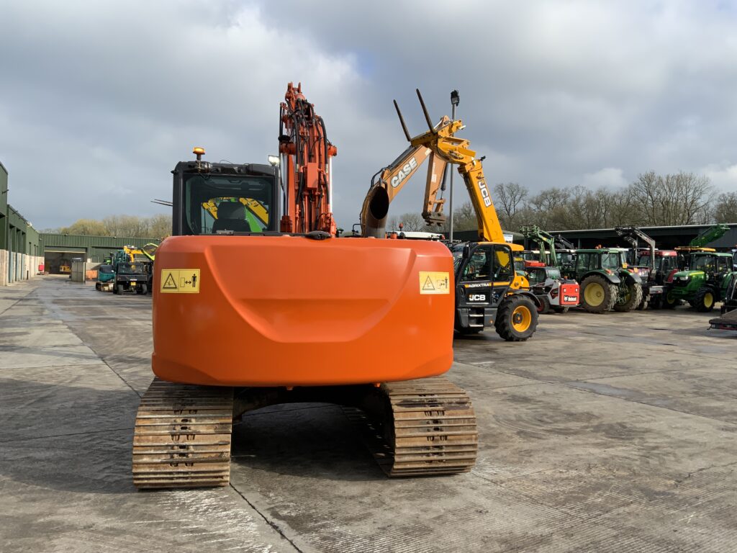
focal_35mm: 29
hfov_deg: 61.7
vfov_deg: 48.2
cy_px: 276
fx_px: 617
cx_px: 368
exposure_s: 1/1377
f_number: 1.8
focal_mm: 3
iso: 16
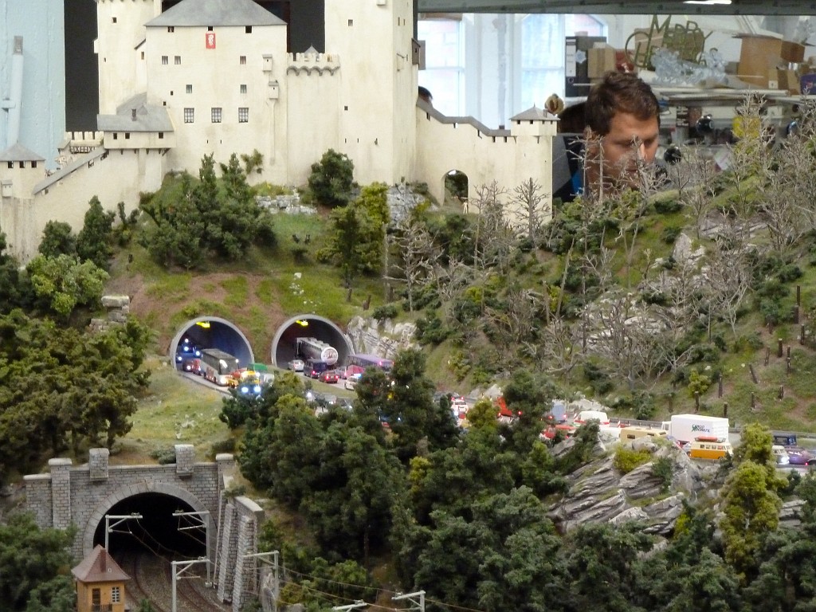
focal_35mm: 111
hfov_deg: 17.7
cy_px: 306
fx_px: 2617
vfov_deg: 13.3
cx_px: 408
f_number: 4.4
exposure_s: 1/25
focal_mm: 18.2
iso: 800
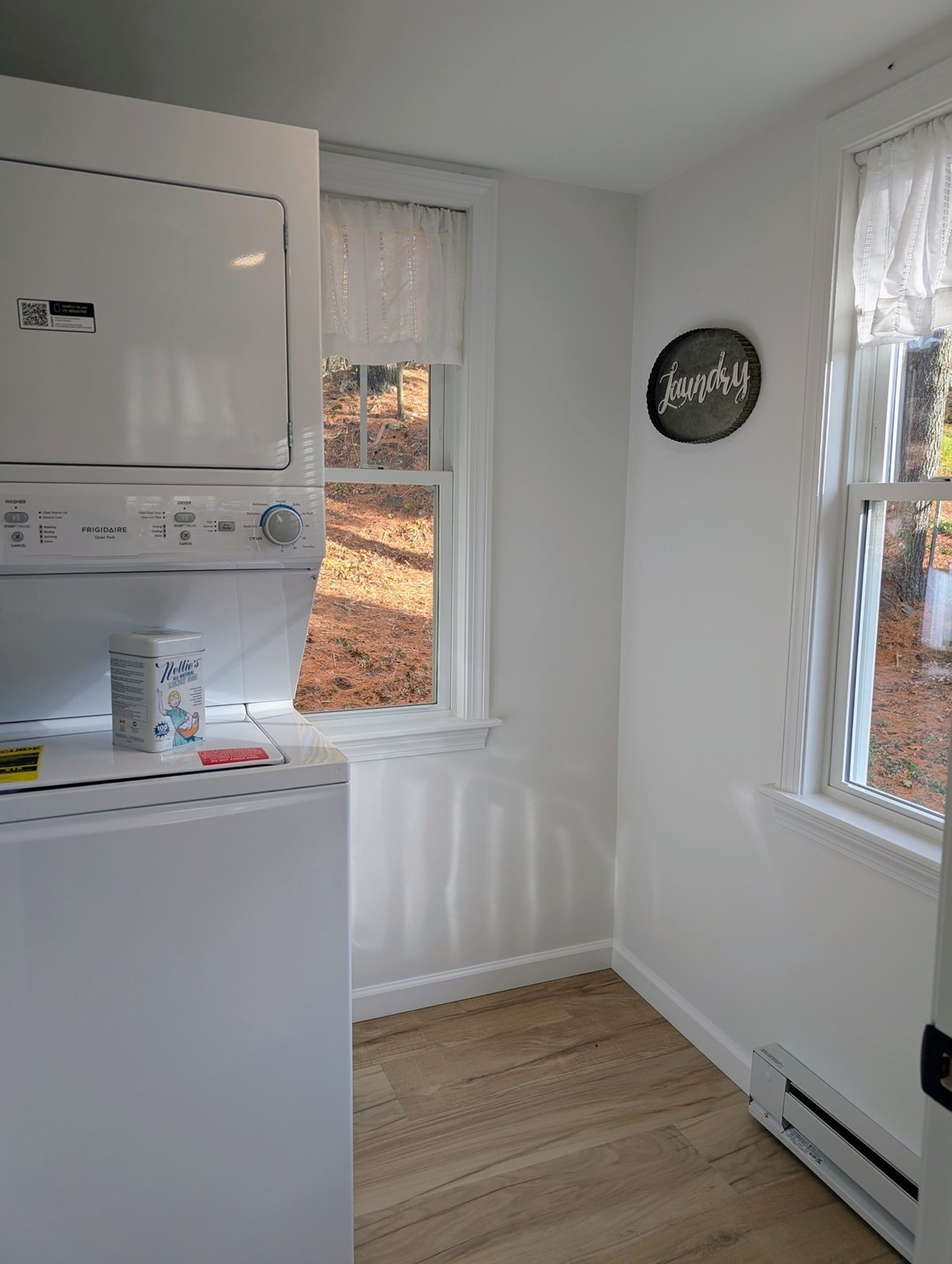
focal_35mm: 24
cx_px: 476
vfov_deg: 71.5
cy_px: 632
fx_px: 878
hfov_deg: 56.9
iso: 20
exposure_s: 1/199
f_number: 1.68
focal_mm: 6.9
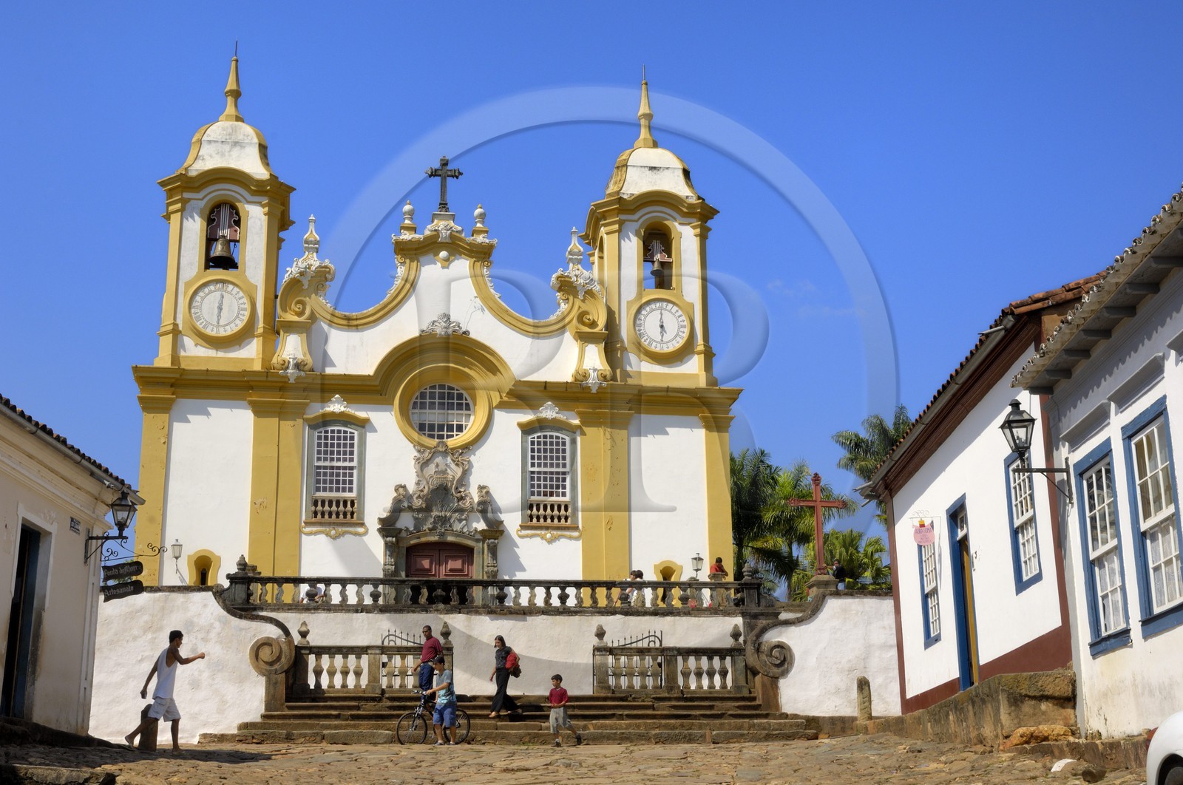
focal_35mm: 51
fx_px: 1674
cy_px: 392
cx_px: 592
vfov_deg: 26.4
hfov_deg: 38.9
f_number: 13
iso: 100
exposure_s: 1/160
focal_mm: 34
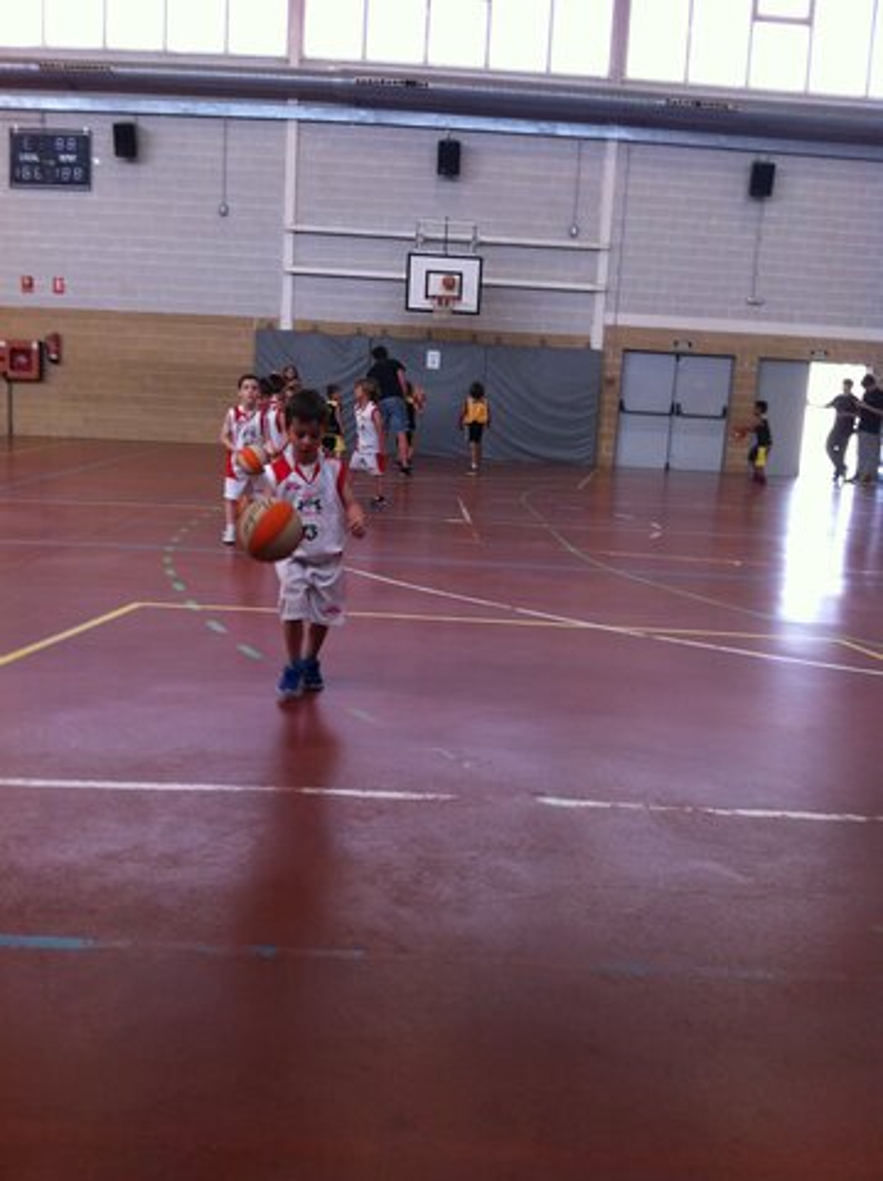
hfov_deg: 40.6
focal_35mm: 35
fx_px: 1193
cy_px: 590
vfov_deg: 52.7
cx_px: 442
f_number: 2.8
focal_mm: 3.85
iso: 100
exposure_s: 1/60
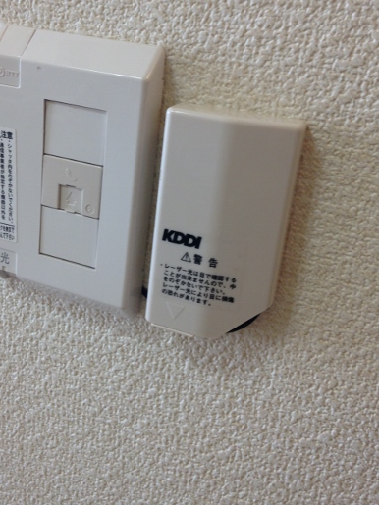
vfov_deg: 45.5
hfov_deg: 35.0
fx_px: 599
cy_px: 199
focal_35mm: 41
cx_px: 150
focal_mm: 4.12
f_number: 2.4
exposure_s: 1/30
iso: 50
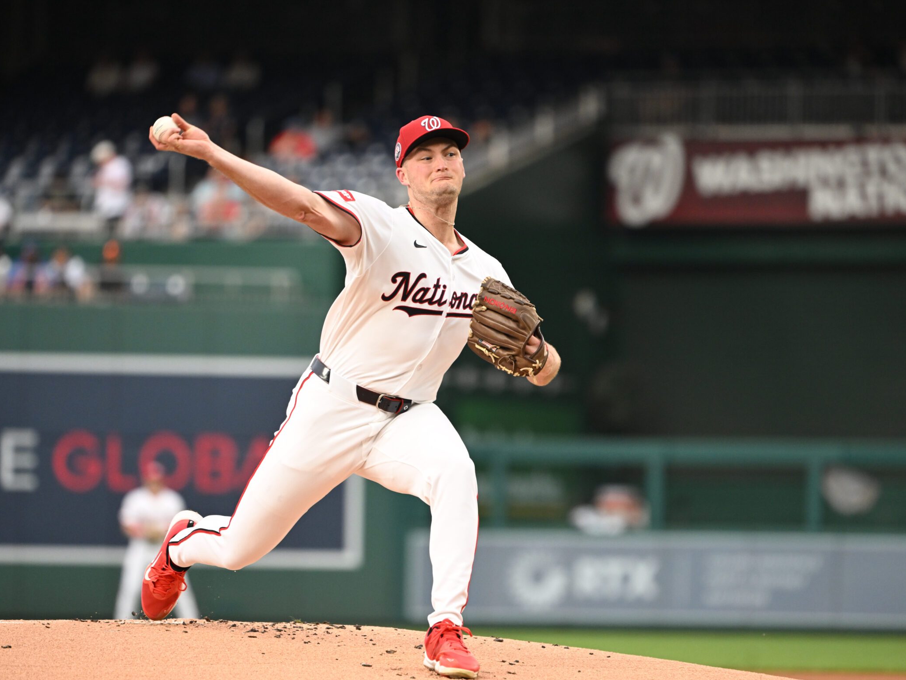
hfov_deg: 5.5
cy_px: 360
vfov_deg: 4.2
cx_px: 427
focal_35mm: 358
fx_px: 9369
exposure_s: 1/2000
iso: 2000
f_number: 4
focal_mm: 300
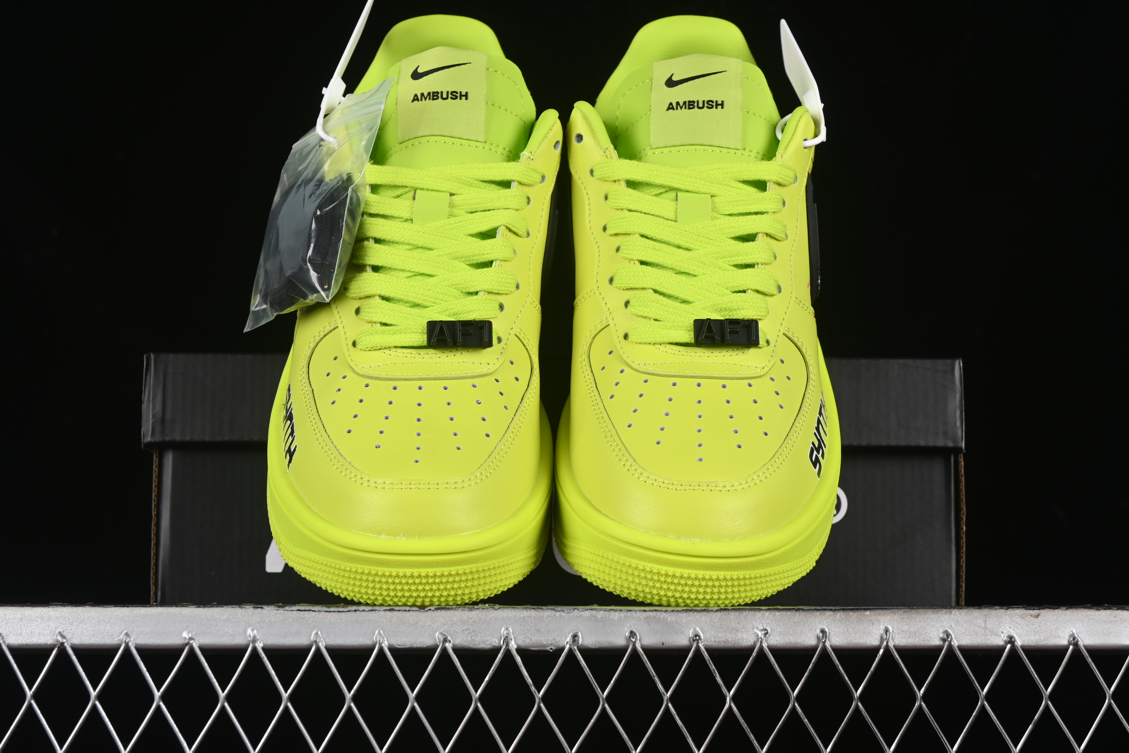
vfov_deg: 18.2
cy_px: 376
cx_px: 564
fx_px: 2352
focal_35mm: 75
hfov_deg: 27.0
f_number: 8
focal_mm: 50
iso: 160
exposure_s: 1/80
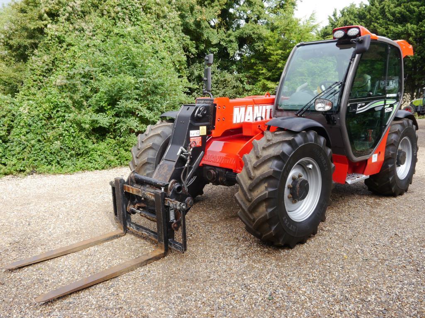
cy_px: 159
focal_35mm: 30
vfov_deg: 46.8
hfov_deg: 60.0
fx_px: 368
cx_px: 212
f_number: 5
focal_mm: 15
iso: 160
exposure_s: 1/250
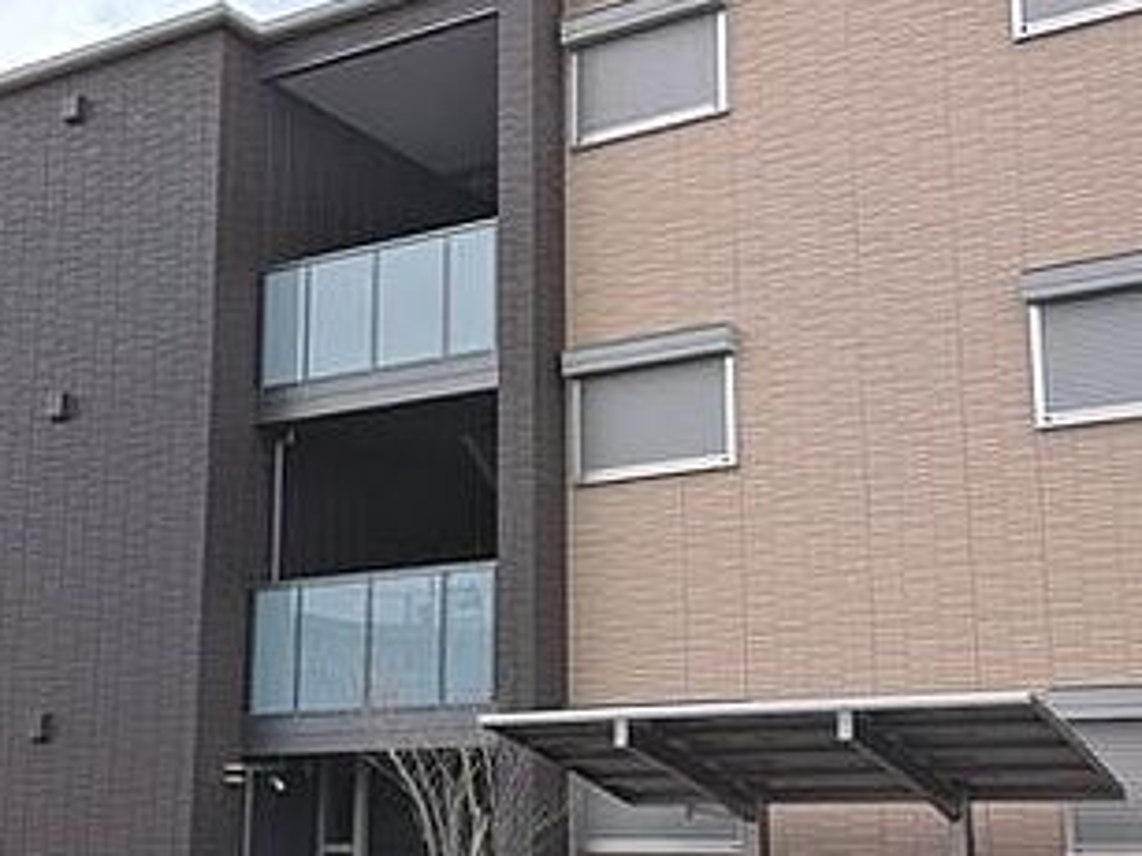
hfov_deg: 38.2
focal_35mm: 50
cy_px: 467
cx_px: 517
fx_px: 1649
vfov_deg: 29.1
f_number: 1.7
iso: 31
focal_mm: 4.53
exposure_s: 1/4673
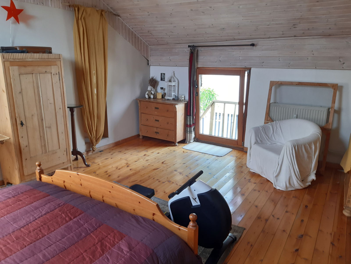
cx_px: 176
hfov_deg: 67.3
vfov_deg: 53.1
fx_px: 264
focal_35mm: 26
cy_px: 132
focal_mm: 3.92
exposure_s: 1/50
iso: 50
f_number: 1.7
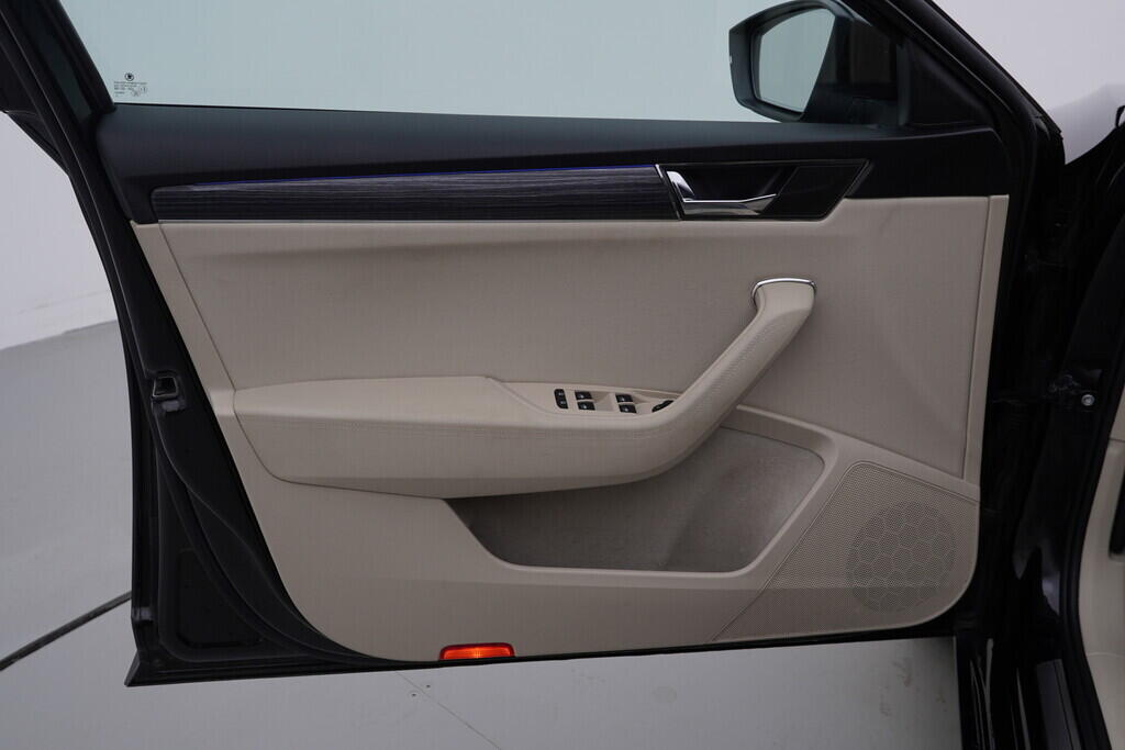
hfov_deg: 53.1
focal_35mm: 36
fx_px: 1125
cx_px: 562
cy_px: 375
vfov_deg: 36.9
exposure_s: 1/100
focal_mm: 24
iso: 125
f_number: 4.5
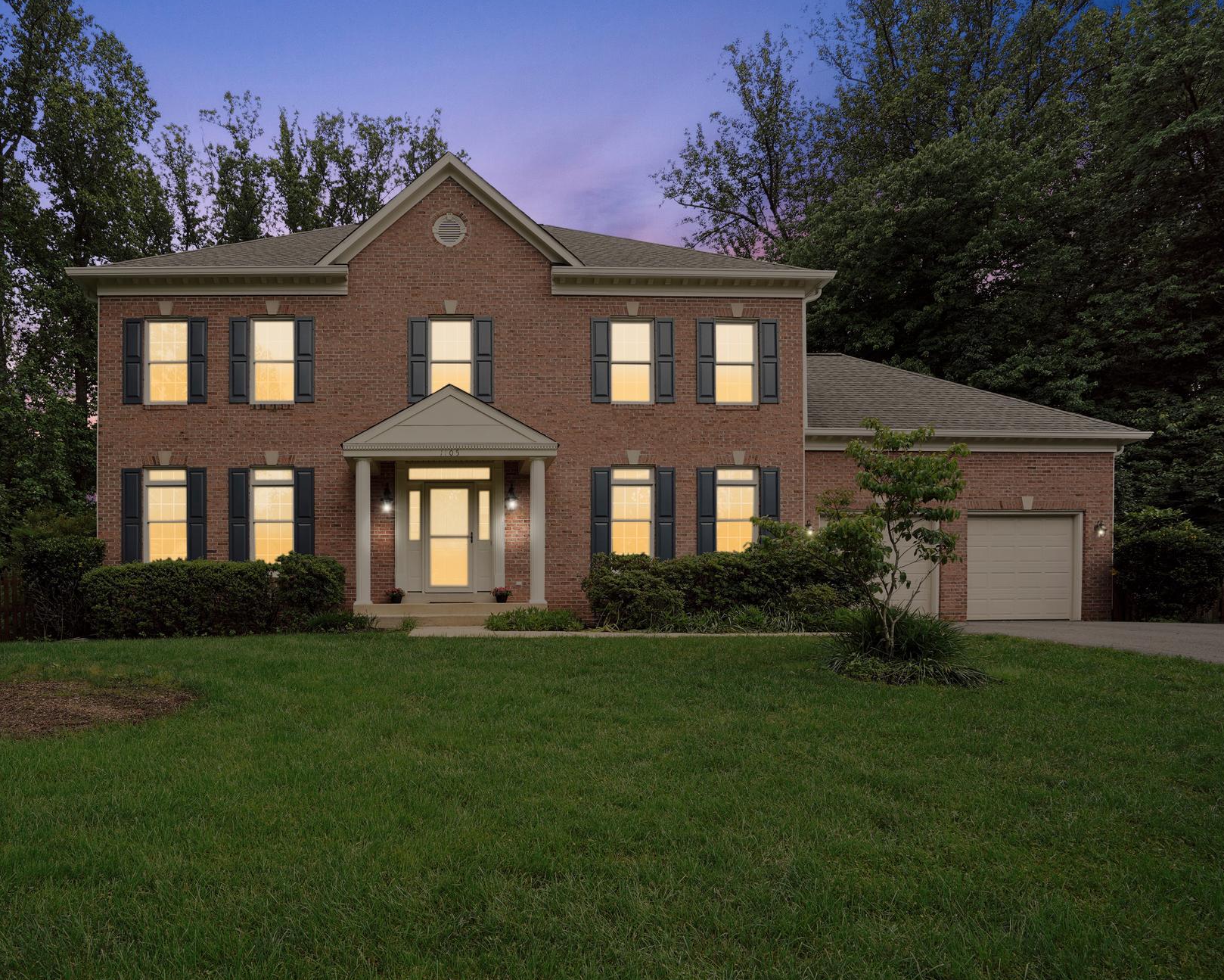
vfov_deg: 70.9
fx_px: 688
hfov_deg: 81.7
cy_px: 486
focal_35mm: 19
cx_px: 459
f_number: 8
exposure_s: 1/60
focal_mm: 16
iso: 100
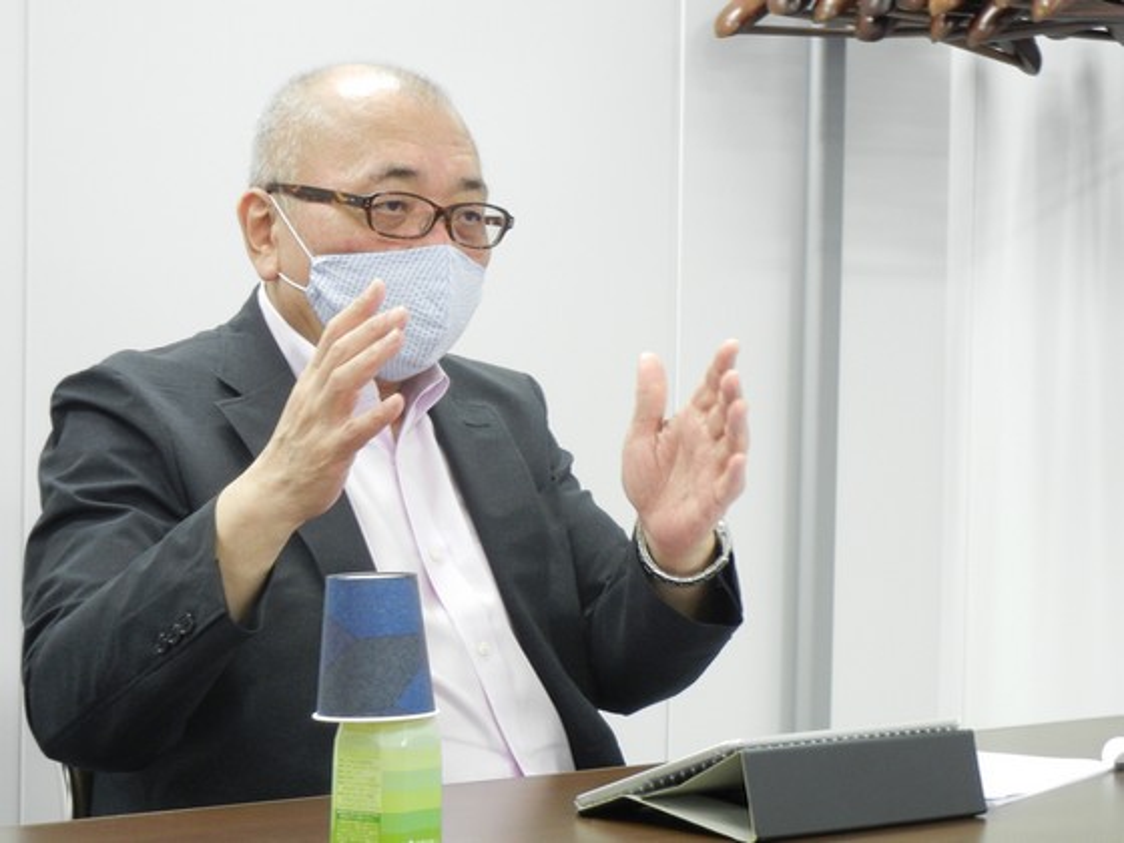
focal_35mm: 102
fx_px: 3312
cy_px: 422
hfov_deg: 19.3
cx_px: 562
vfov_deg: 14.5
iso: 400
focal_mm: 18.3
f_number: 4.5
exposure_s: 1/8.8
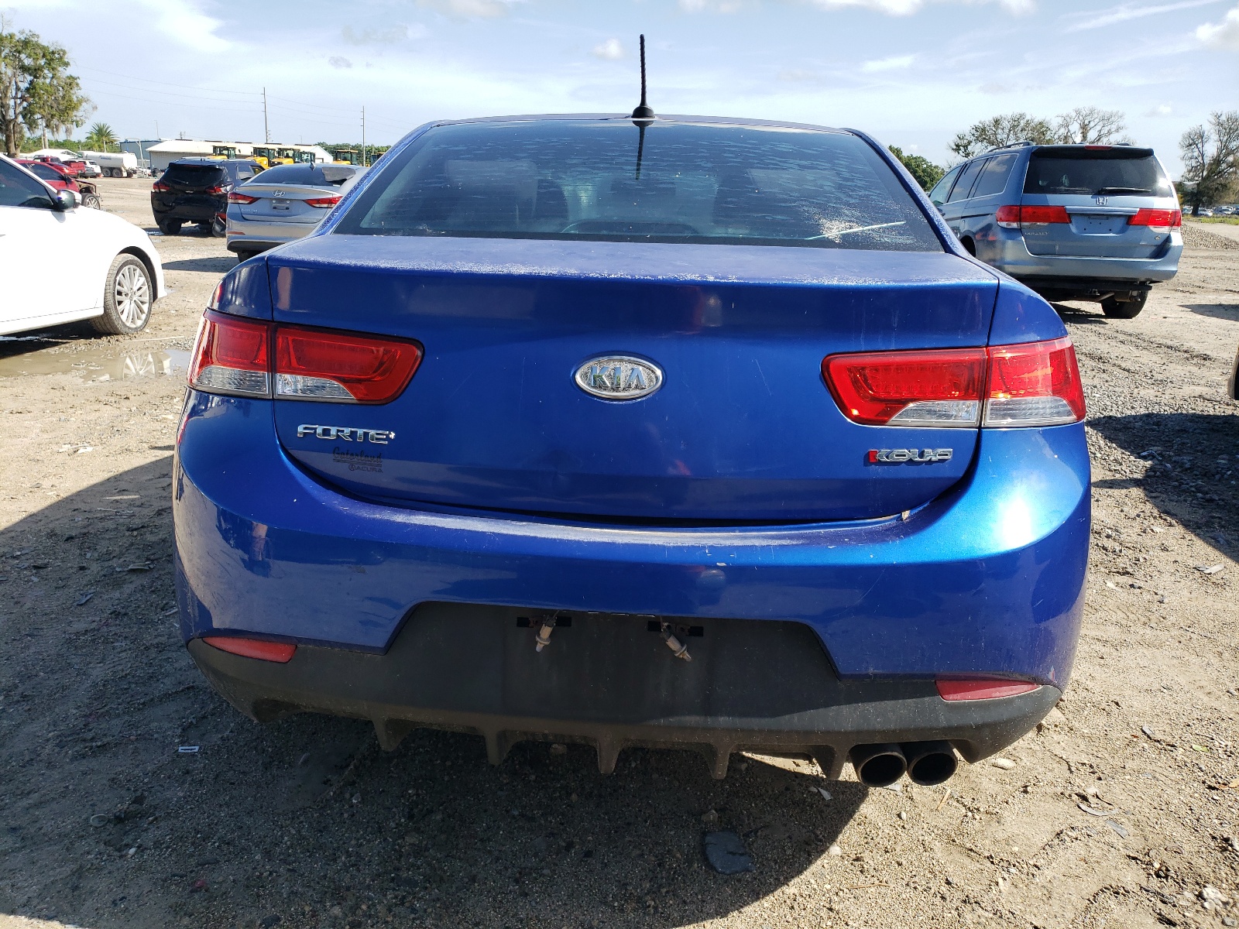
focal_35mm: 26
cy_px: 464
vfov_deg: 53.1
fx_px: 931
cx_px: 620
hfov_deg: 67.3
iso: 50
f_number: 1.5
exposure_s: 1/1667
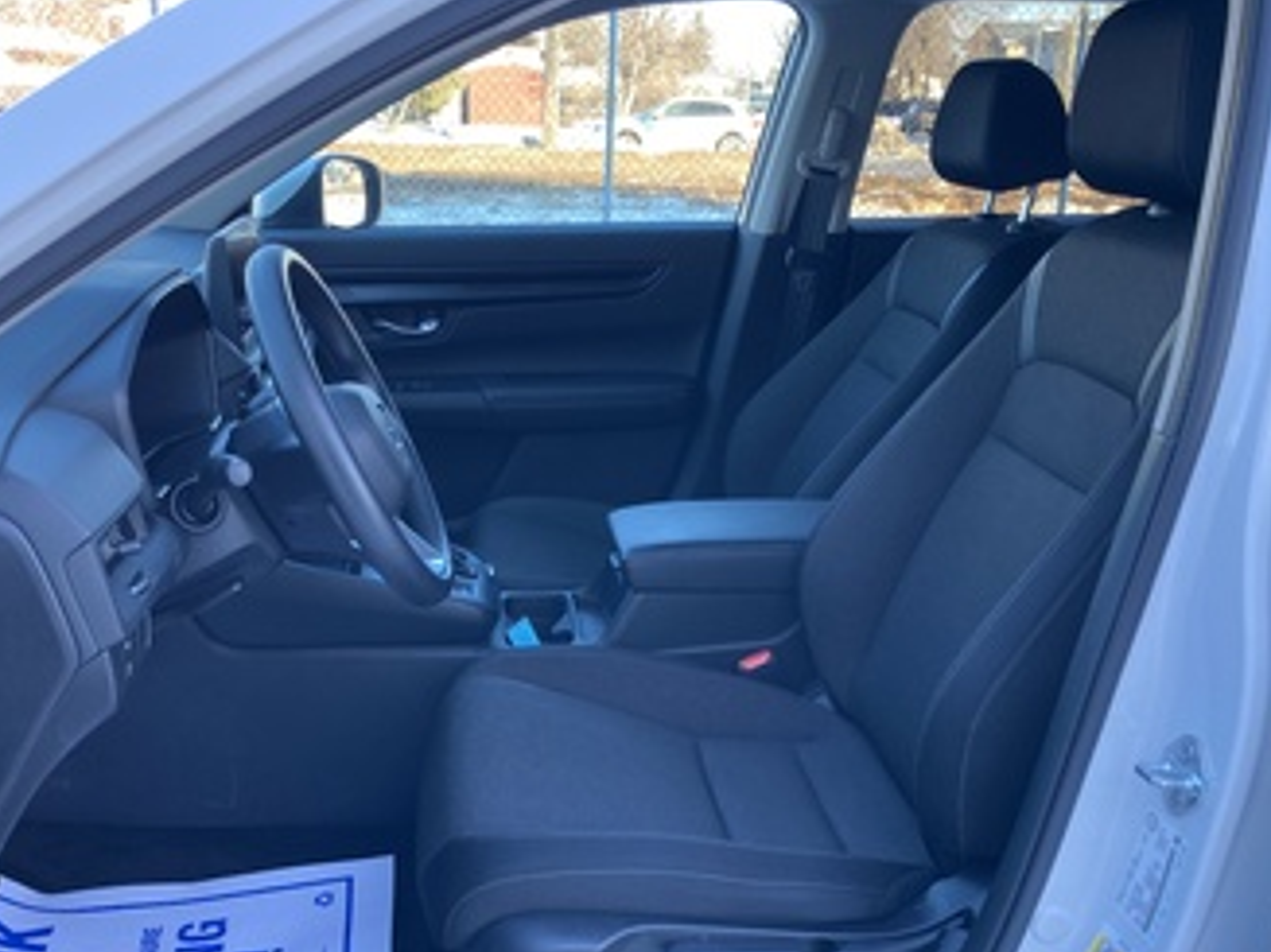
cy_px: 577
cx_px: 548
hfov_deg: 51.2
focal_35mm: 36
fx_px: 1321
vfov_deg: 39.4
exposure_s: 1/121
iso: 50
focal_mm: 3.99
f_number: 1.8
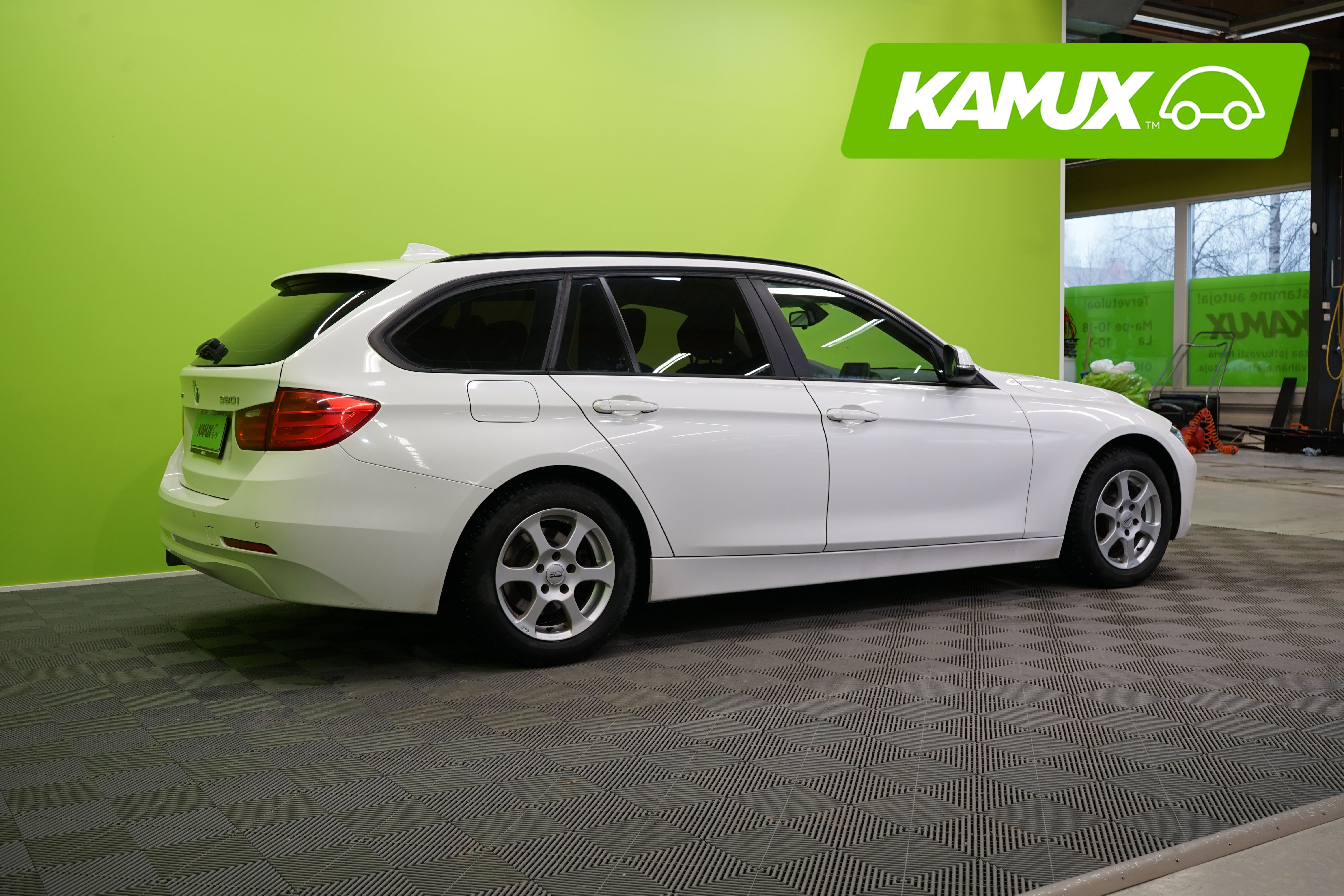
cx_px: 672
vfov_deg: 37.9
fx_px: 1307
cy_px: 448
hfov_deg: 54.4
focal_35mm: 35
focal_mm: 35
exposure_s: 1/30
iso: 500
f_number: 6.3
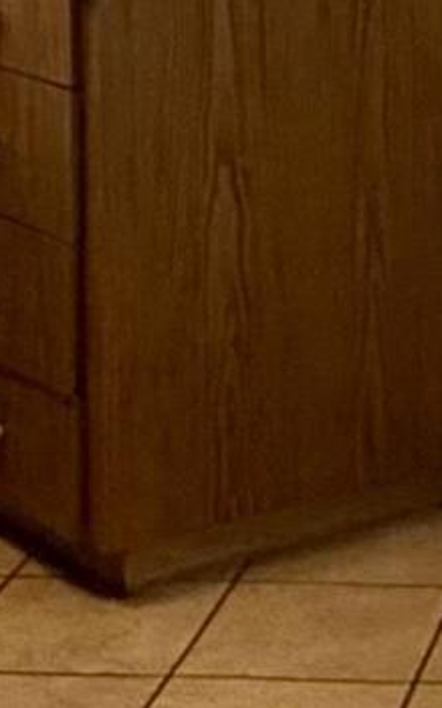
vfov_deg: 15.5
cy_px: -129
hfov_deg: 9.4
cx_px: 880
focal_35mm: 130
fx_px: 2509
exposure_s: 1/120
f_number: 2.2
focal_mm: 2.22
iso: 200
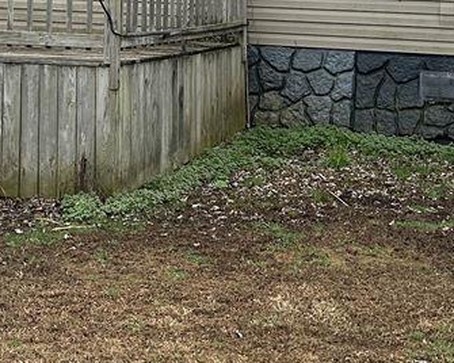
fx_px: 1303
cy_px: -43
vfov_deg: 15.4
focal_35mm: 97
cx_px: 92
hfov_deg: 19.6
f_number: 1.5
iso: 50
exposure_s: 1/1311
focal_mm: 5.7
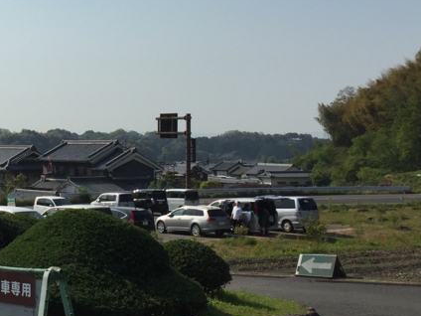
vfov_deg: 21.0
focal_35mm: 70
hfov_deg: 26.5
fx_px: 851
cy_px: 123
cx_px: 16
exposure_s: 1/3968
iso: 32
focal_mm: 4.15
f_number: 2.2
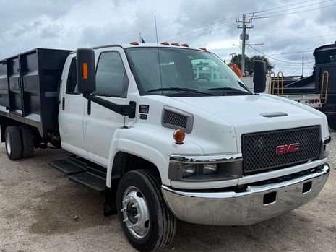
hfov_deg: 55.2
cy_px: 140
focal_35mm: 33
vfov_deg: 42.9
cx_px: 151
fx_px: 320
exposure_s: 1/2907
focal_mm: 6.76
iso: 80
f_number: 1.78
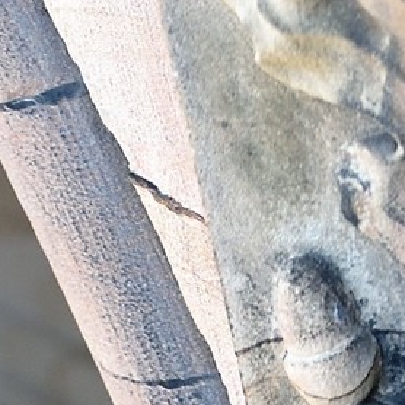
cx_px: 198
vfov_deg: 1.8
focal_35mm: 954
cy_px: 1704
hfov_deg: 1.8
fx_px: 12628
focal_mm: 130
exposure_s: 1/250
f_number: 5
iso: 400
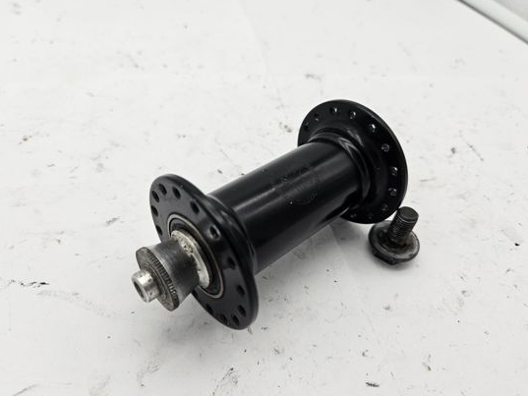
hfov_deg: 71.6
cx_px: 263
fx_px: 366
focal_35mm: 24
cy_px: 200
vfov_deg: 56.8
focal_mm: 5.4
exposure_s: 1/207
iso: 64
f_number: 1.8
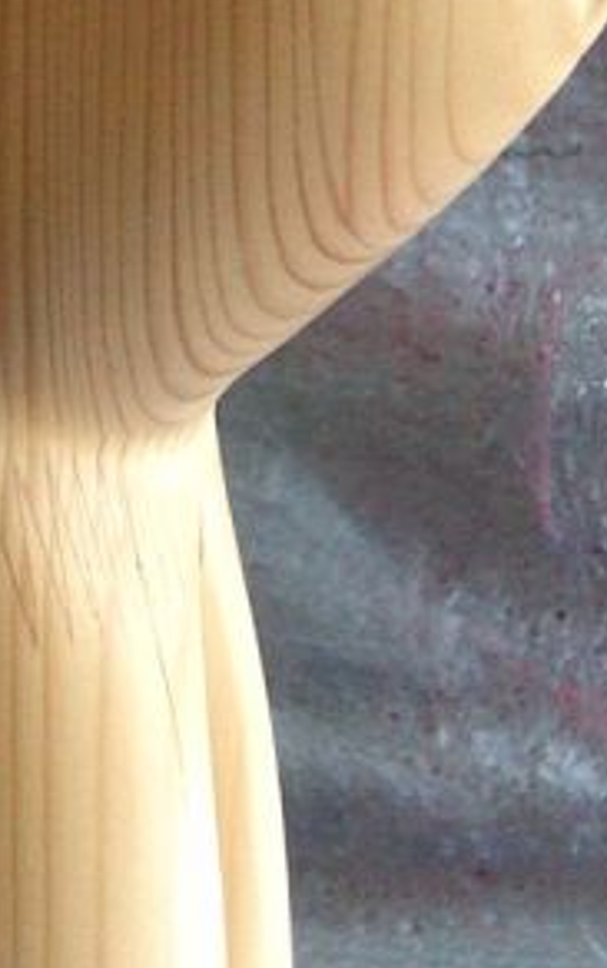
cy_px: 90
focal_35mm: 406
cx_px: -381
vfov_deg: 5.2
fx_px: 10725
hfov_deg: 3.2
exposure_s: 1/6.25
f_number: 4
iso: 200
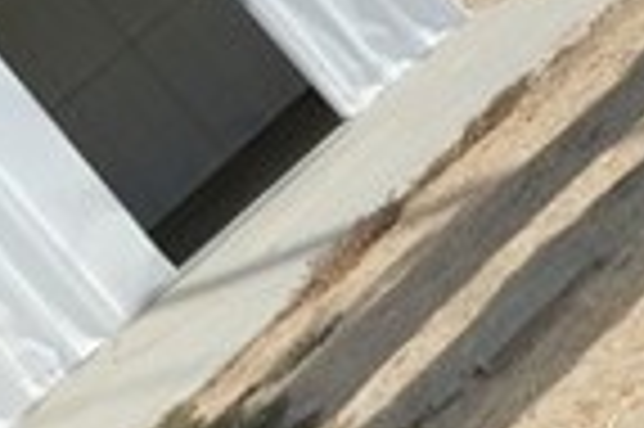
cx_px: 910
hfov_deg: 11.5
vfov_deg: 7.6
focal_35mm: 172
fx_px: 3073
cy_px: -502
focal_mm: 16
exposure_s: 1/8000
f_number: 4
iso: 1000
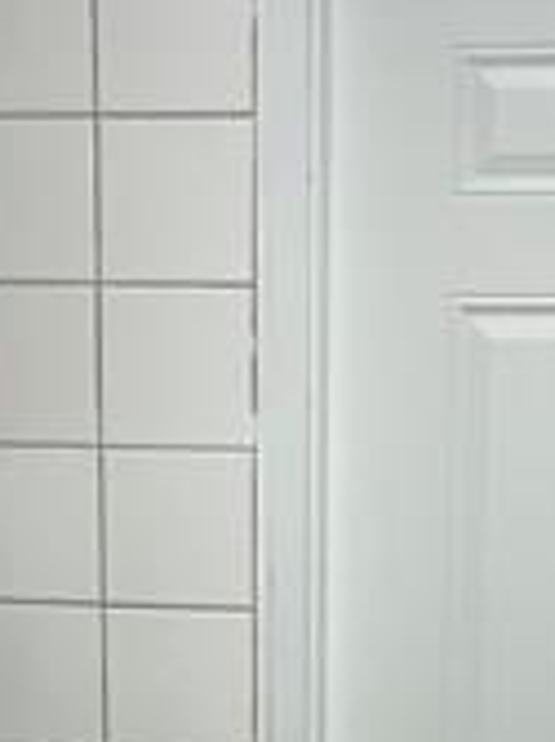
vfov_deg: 14.9
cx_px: 226
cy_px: 835
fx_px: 2761
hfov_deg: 11.5
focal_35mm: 129
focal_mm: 3.99
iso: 40
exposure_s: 1/24
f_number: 1.8
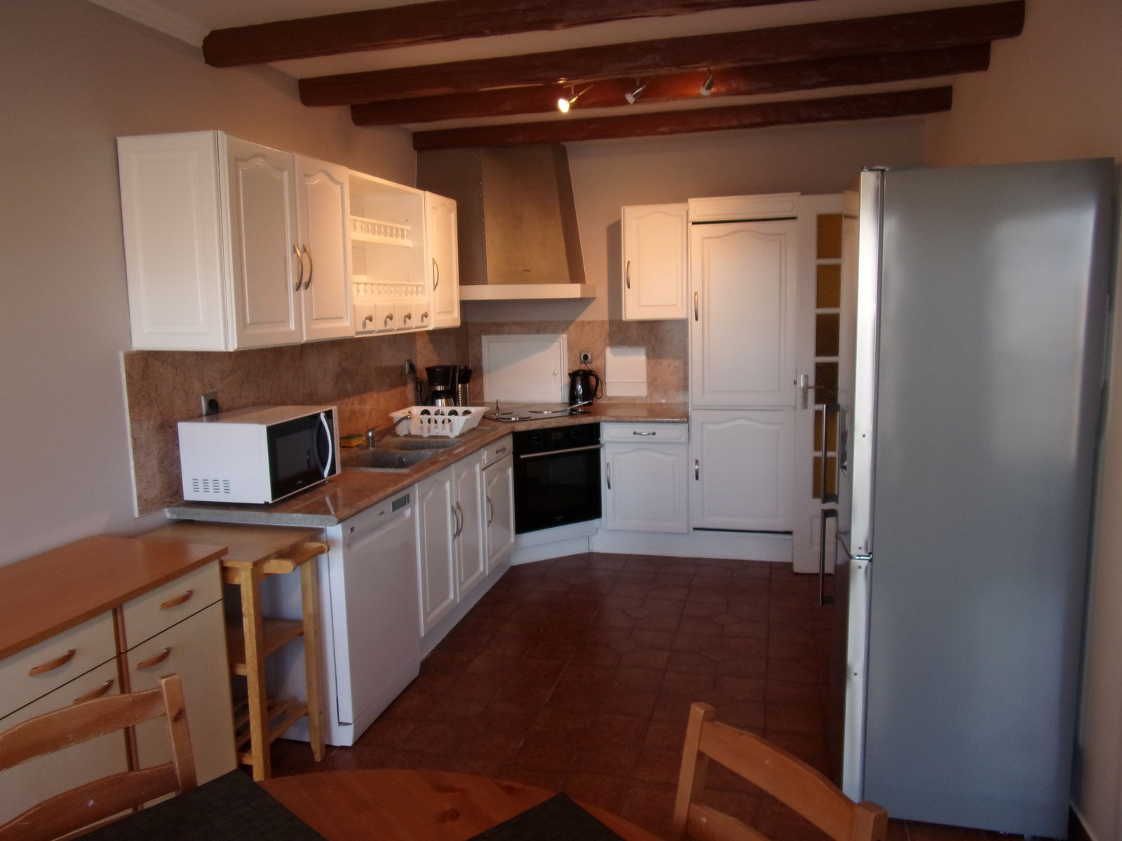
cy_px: 420
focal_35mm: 24
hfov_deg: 71.6
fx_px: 778
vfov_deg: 56.8
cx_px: 561
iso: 100
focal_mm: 4.3
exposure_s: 1/34
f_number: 3.3
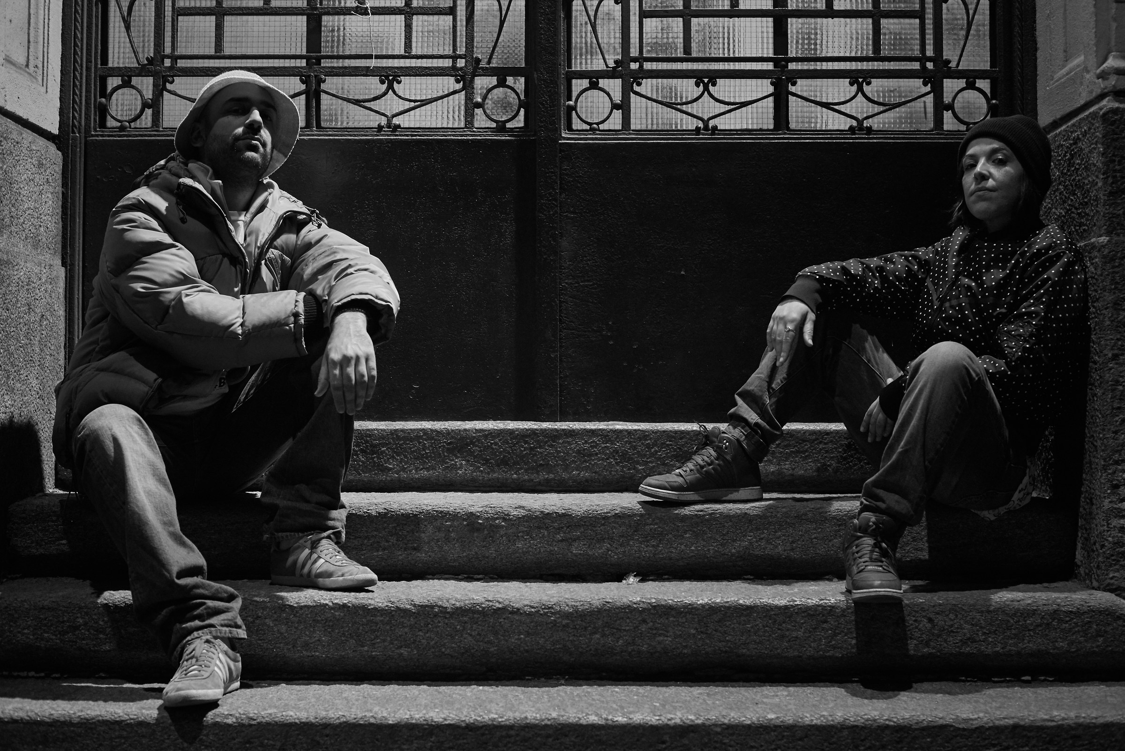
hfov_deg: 39.6
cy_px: 376
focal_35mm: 50
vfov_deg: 27.0
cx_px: 562
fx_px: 1563
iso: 2500
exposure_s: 1/50
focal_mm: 50
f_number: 4.5
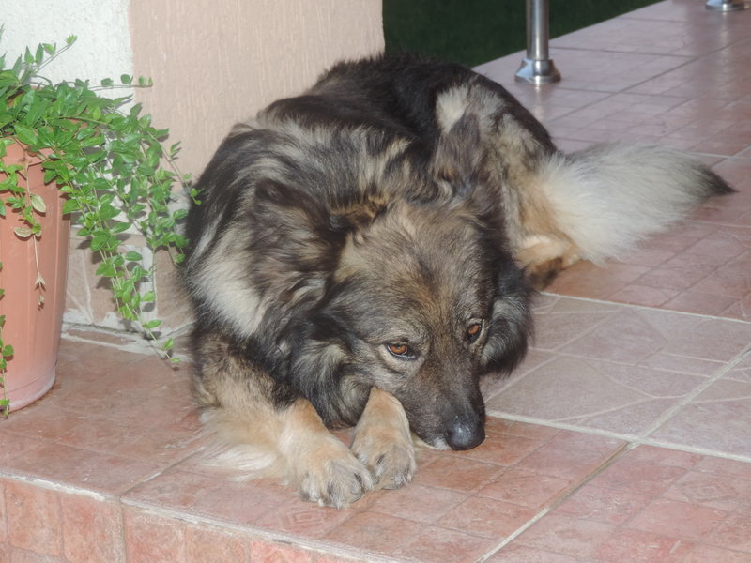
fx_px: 1953
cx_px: 376
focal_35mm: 90
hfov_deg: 21.8
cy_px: 282
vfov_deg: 16.4
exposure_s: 1/60
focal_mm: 16
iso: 220
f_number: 4.1
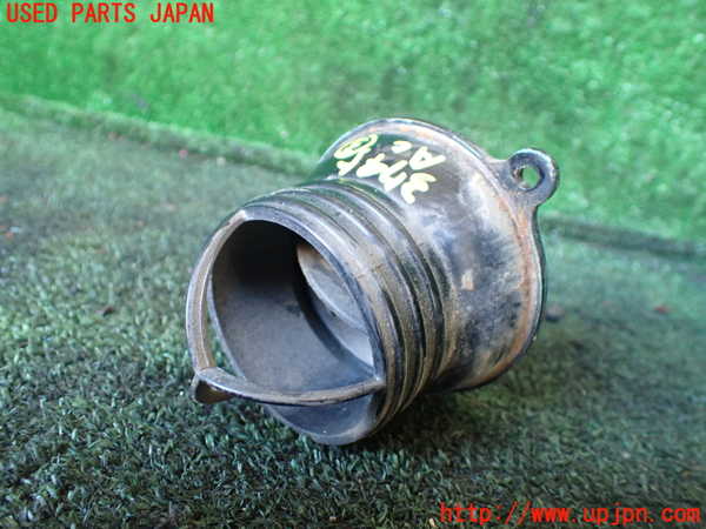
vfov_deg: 46.8
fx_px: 612
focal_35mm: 30
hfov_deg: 60.0
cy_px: 264
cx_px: 353
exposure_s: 1/60
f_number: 2.3
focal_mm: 5.4
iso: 800
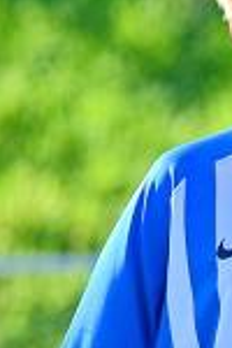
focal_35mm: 806
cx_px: 277
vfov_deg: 2.6
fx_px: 7791
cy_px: 623
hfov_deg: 1.7
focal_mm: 115
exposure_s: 1/1300
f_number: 2.8
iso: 320
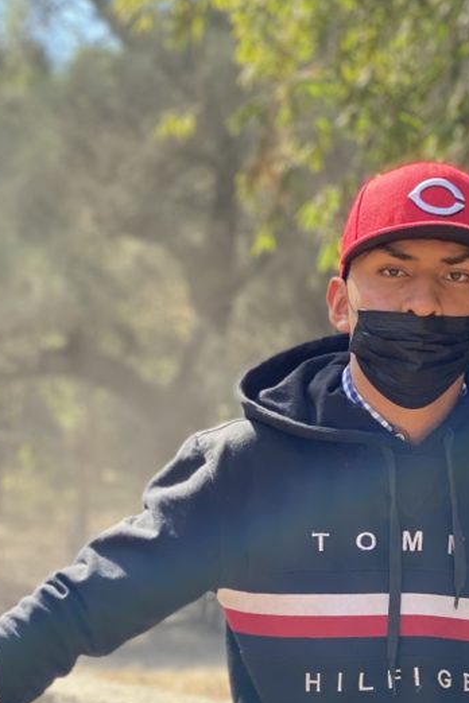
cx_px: 111
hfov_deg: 12.9
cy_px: 622
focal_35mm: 106
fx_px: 2071
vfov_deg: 19.0
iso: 20
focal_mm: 6
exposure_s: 1/202
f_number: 2
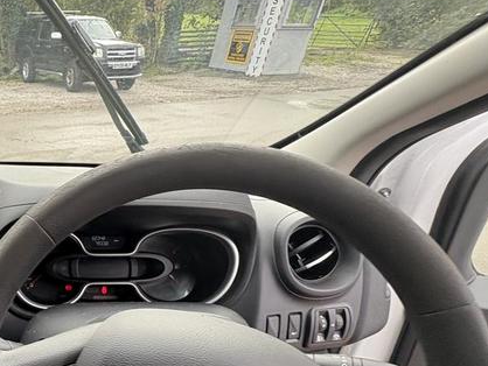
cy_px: 281
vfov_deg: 45.0
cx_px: -19
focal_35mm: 30
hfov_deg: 47.6
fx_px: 423
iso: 125
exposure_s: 1/99
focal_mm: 2.22
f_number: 2.2
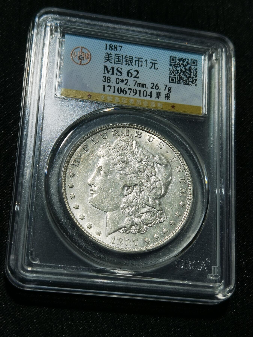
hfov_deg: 21.9
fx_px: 653
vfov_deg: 29.0
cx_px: 126
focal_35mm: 67
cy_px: 168
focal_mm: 6.67
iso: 50
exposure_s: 1/116
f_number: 1.9
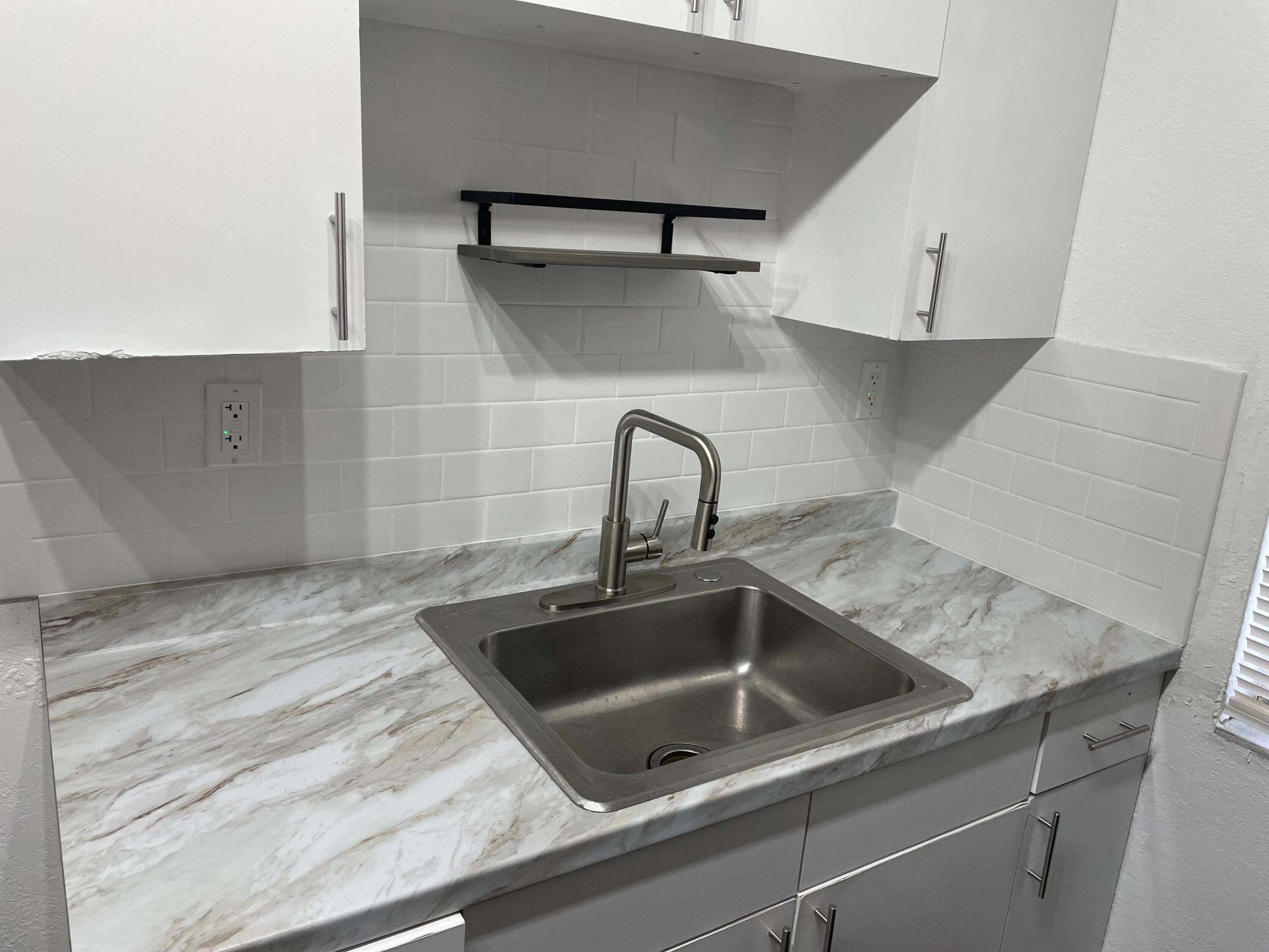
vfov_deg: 53.1
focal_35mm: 26
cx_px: 634
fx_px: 953
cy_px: 476
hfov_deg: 67.3
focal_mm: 4.2
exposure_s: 1/121
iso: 100
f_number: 1.6
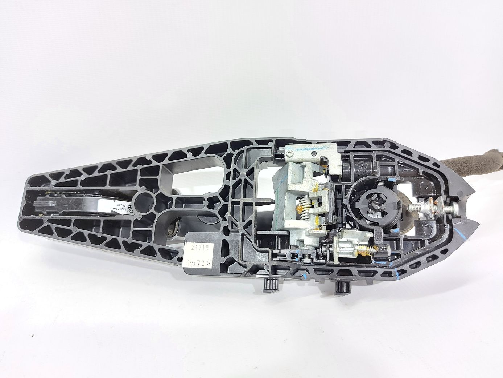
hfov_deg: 71.6
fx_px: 349
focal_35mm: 24
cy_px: 189
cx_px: 252
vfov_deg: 56.8
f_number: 1.8
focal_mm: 5.23
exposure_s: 1/33
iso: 200
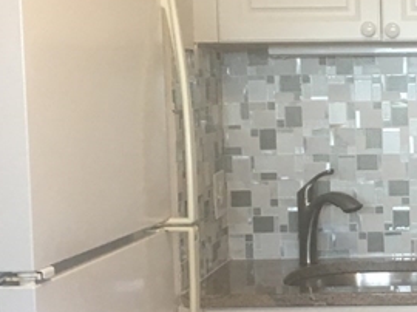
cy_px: 236
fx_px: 1324
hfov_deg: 17.1
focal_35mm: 110
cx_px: 491
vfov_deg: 13.4
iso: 80
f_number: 2.2
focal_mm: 4.15
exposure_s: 1/30
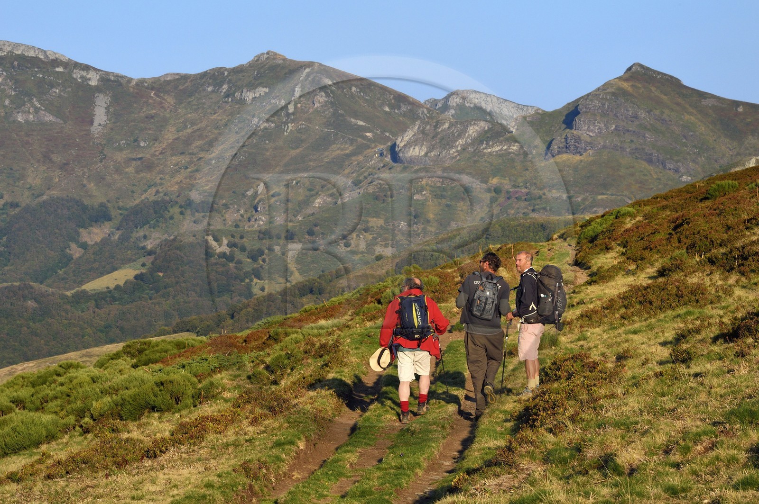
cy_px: 252
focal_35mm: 145
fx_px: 3054
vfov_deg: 9.4
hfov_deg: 14.2
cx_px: 380
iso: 800
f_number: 16
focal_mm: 145
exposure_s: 1/500
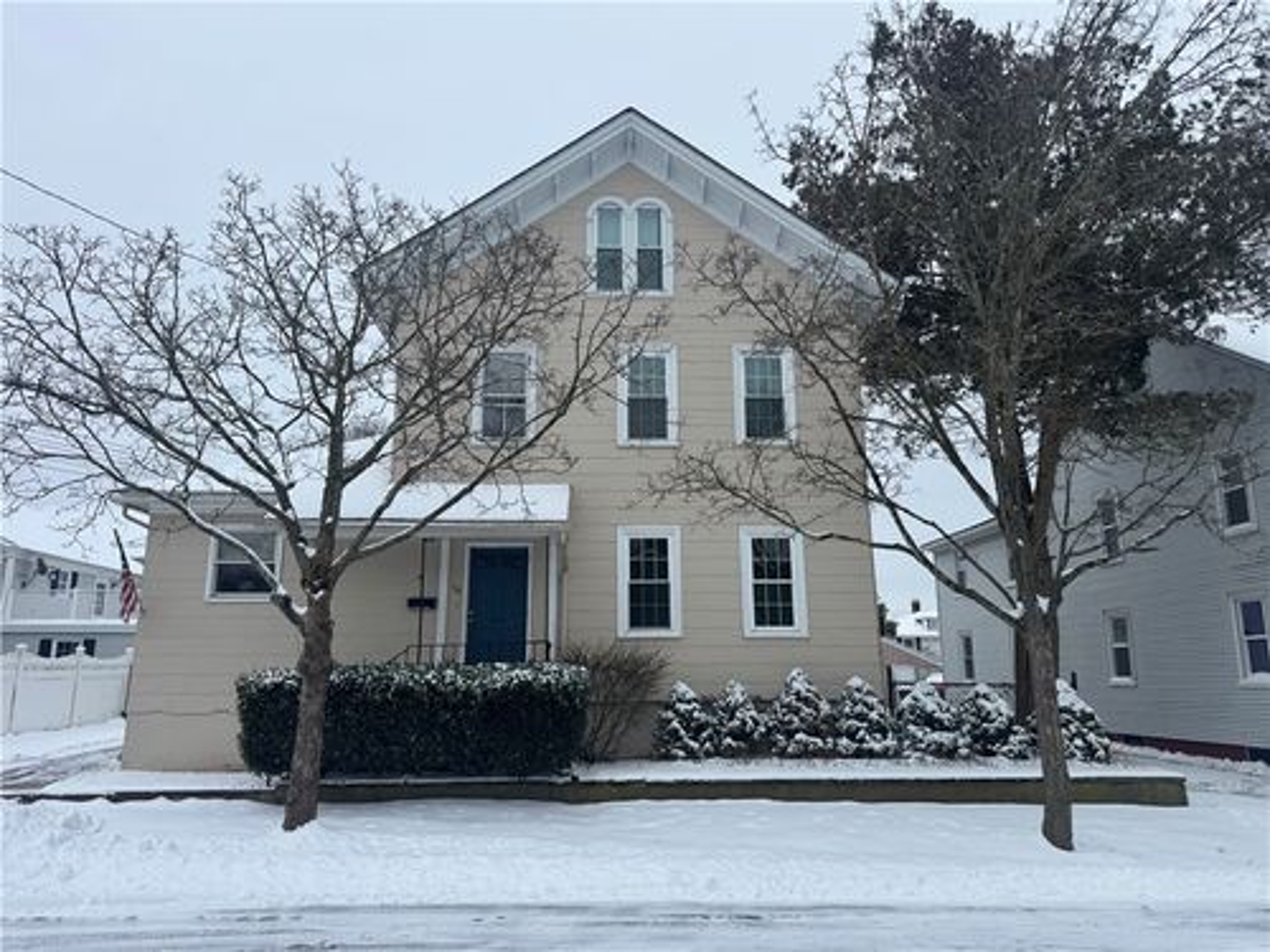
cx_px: 635
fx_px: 881
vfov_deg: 56.8
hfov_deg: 71.6
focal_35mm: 24
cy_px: 476
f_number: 1.78
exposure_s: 1/1923
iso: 80
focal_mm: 6.76
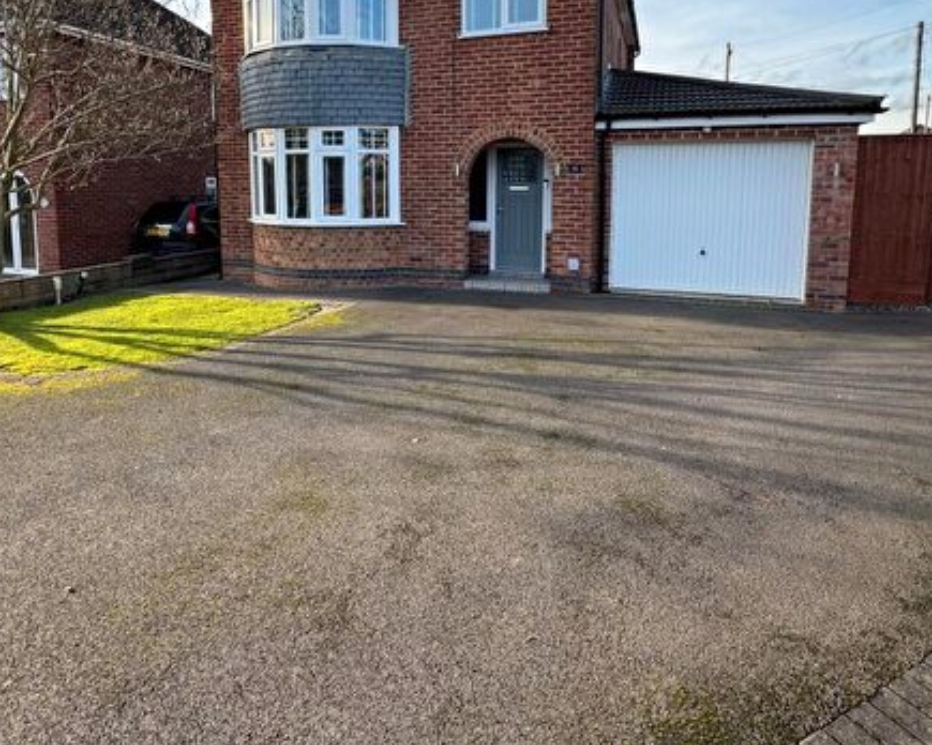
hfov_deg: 75.0
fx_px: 607
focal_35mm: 22
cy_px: 241
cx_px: 446
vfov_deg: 61.4
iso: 40
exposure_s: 1/247
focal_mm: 2.22
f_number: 2.2
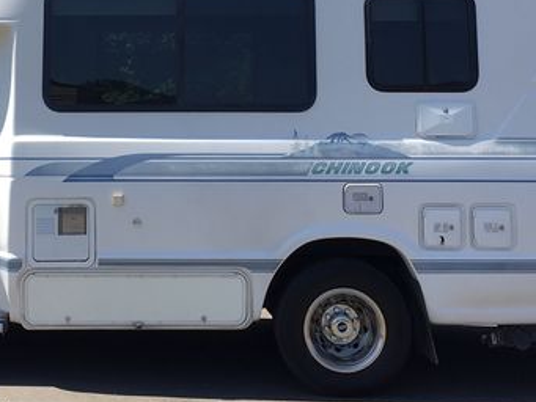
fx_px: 1053
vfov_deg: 20.9
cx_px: 187
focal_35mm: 68
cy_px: 0
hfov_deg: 28.4
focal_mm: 4.15
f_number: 2.2
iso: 25
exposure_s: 1/905
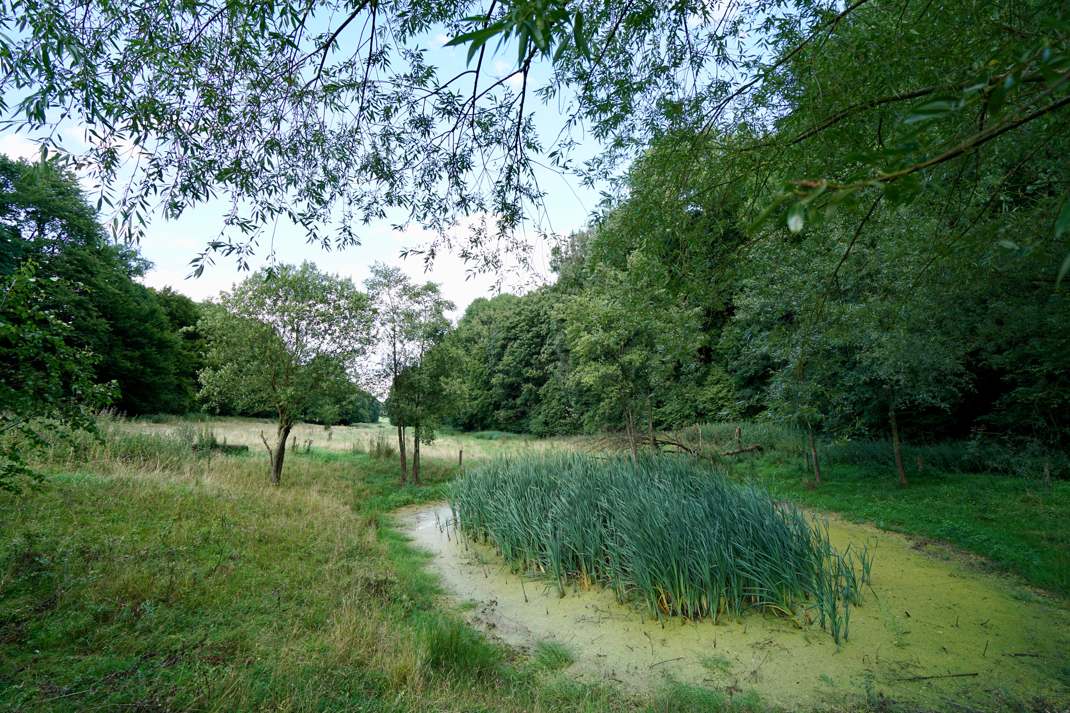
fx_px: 505
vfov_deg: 70.4
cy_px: 378
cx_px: 543
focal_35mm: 17
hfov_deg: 93.3
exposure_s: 1/80
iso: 100
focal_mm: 16
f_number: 5.6
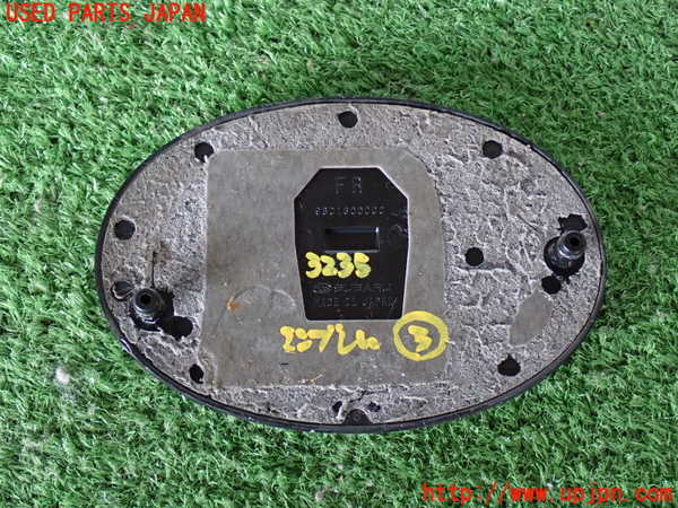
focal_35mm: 54
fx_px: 1058
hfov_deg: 35.5
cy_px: 254
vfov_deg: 27.0
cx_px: 339
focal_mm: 9.65
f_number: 3.3
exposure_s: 1/50
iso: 640
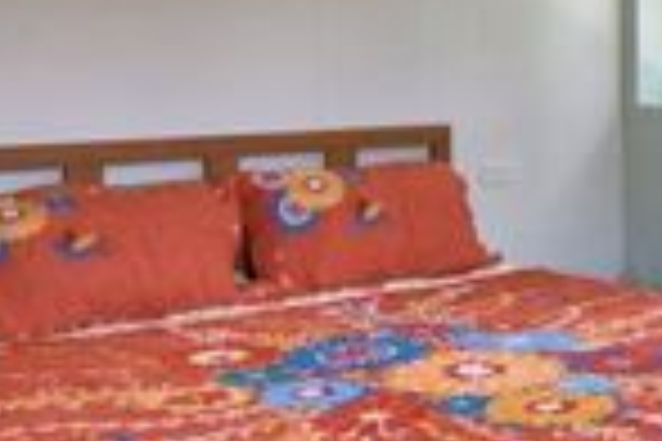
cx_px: 813
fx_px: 1324
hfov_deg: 25.0
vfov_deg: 18.5
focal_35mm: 72
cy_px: 20
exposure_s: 1/125
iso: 360
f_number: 4.5
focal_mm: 10
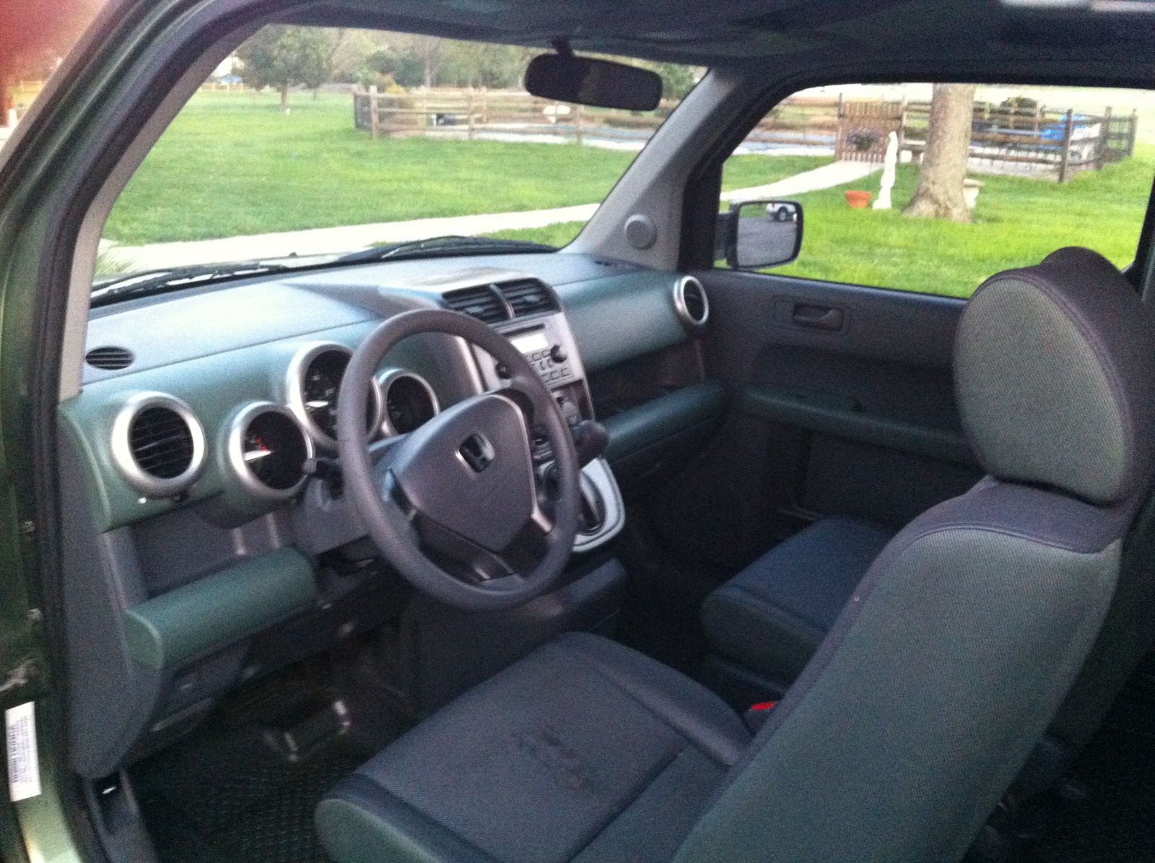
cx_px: 578
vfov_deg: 40.6
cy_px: 432
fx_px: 1166
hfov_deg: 52.7
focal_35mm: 35
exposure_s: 1/15
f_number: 2.8
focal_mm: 3.85
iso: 640
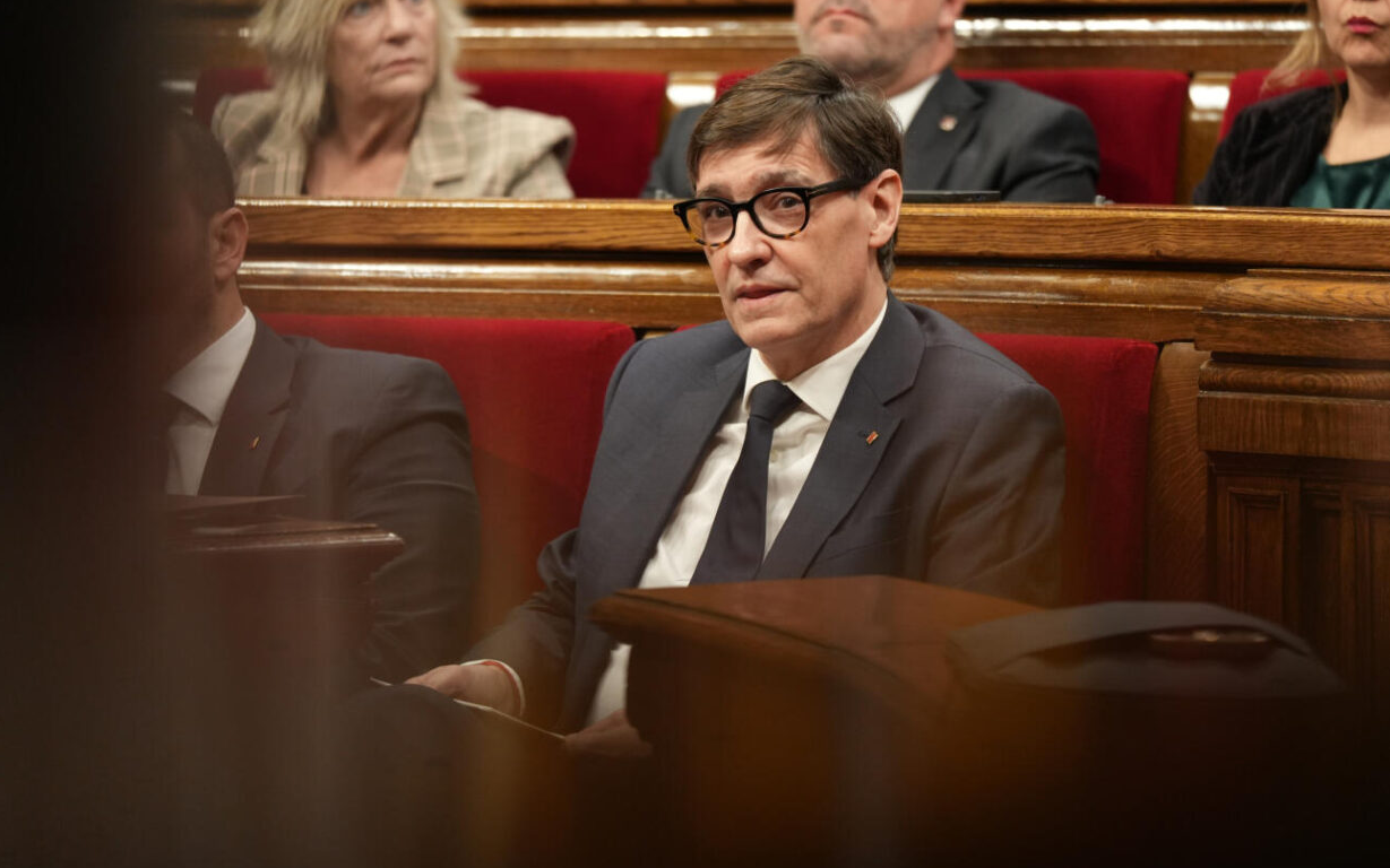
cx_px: 694
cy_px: 418
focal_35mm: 205
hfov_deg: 10.2
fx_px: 7765
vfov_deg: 6.4
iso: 2500
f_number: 4
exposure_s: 1/125
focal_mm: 200
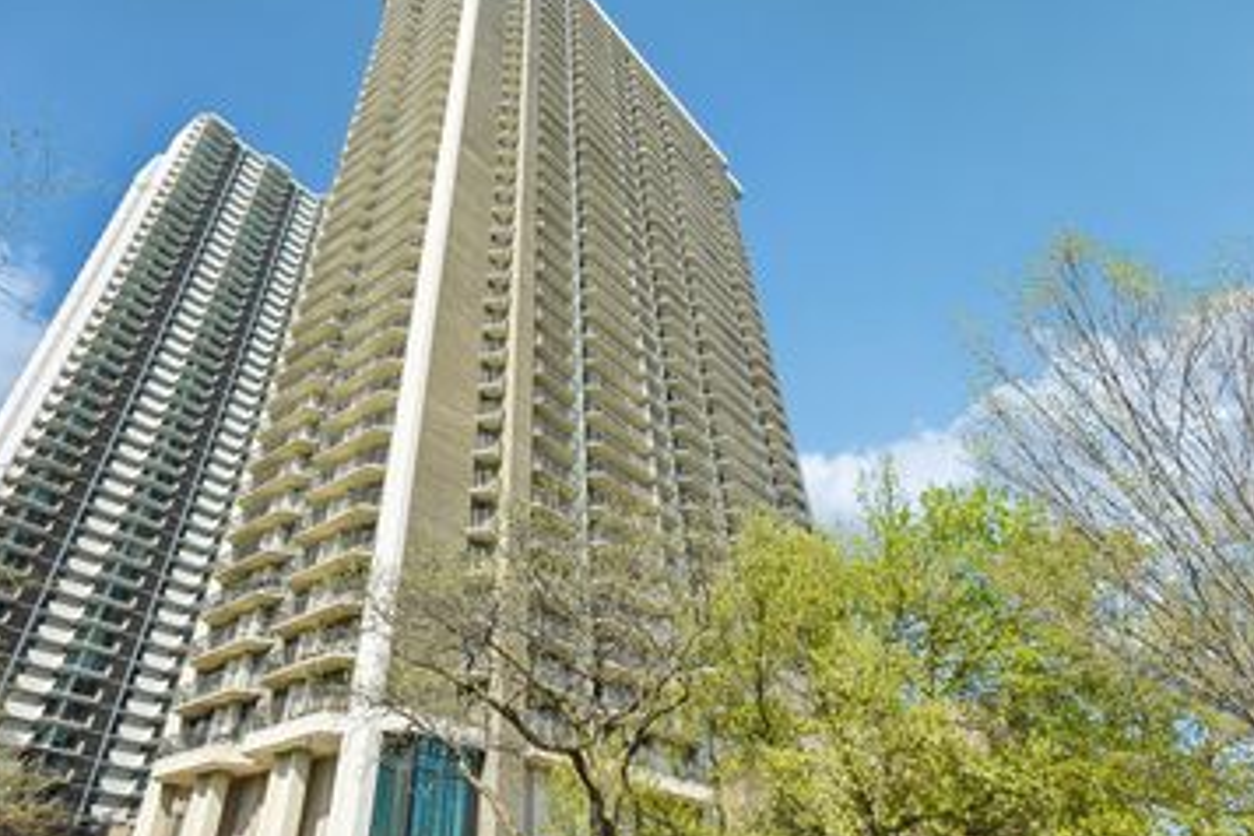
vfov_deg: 58.3
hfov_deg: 80.9
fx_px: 731
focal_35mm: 21
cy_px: 286
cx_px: 551
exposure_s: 1/1250
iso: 500
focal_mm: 10
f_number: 8
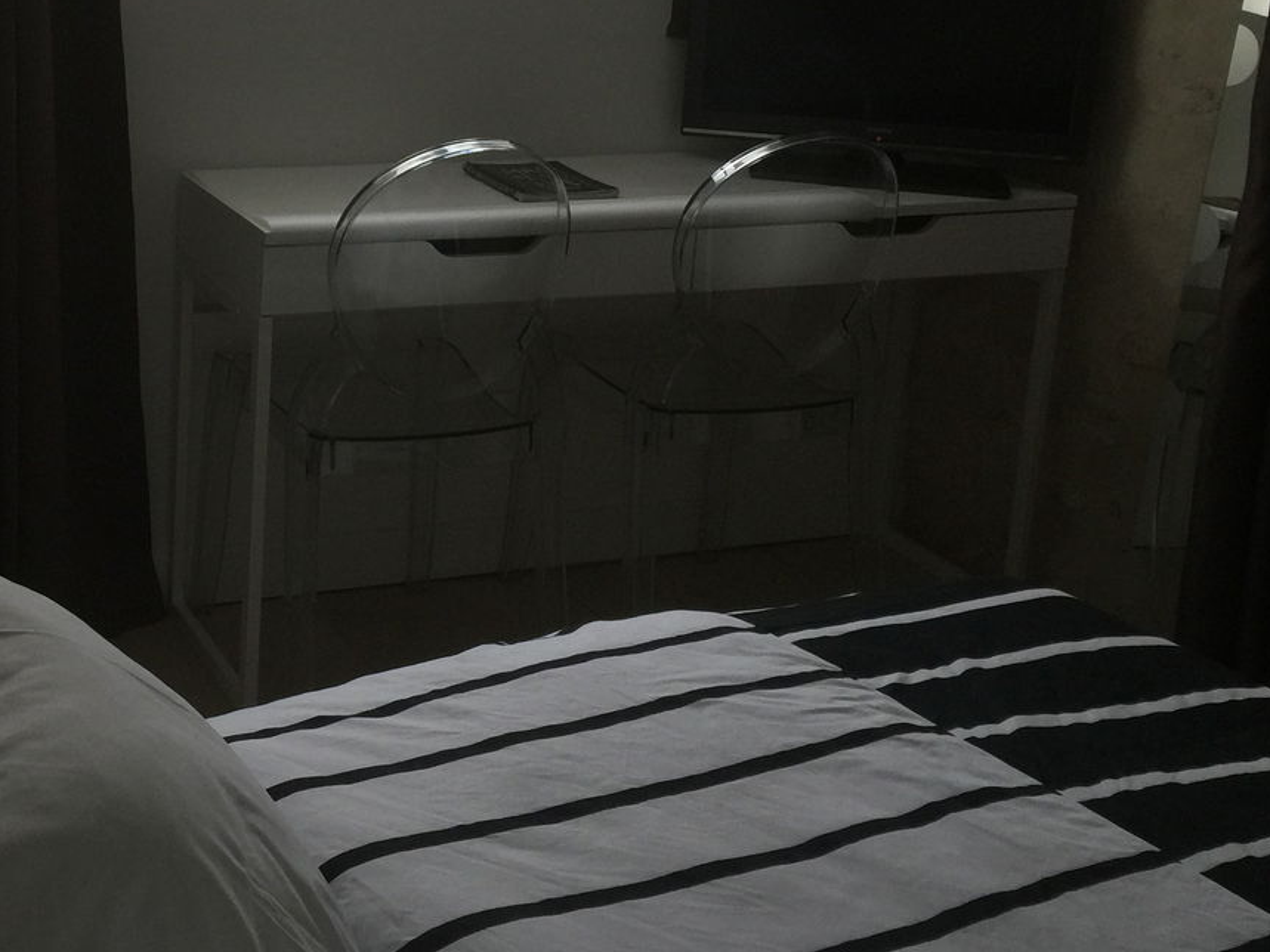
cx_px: 259
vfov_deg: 26.5
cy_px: 171
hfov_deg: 34.5
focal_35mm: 54
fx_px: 1981
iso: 50
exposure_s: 1/17
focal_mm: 4.15
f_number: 2.2
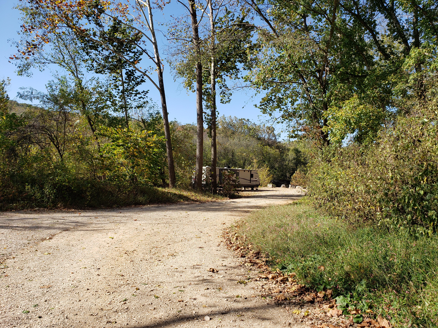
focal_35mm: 27
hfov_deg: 65.3
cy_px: 158
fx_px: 342
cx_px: 223
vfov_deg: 51.3
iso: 50
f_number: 2.4
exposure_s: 1/859
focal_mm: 4.3
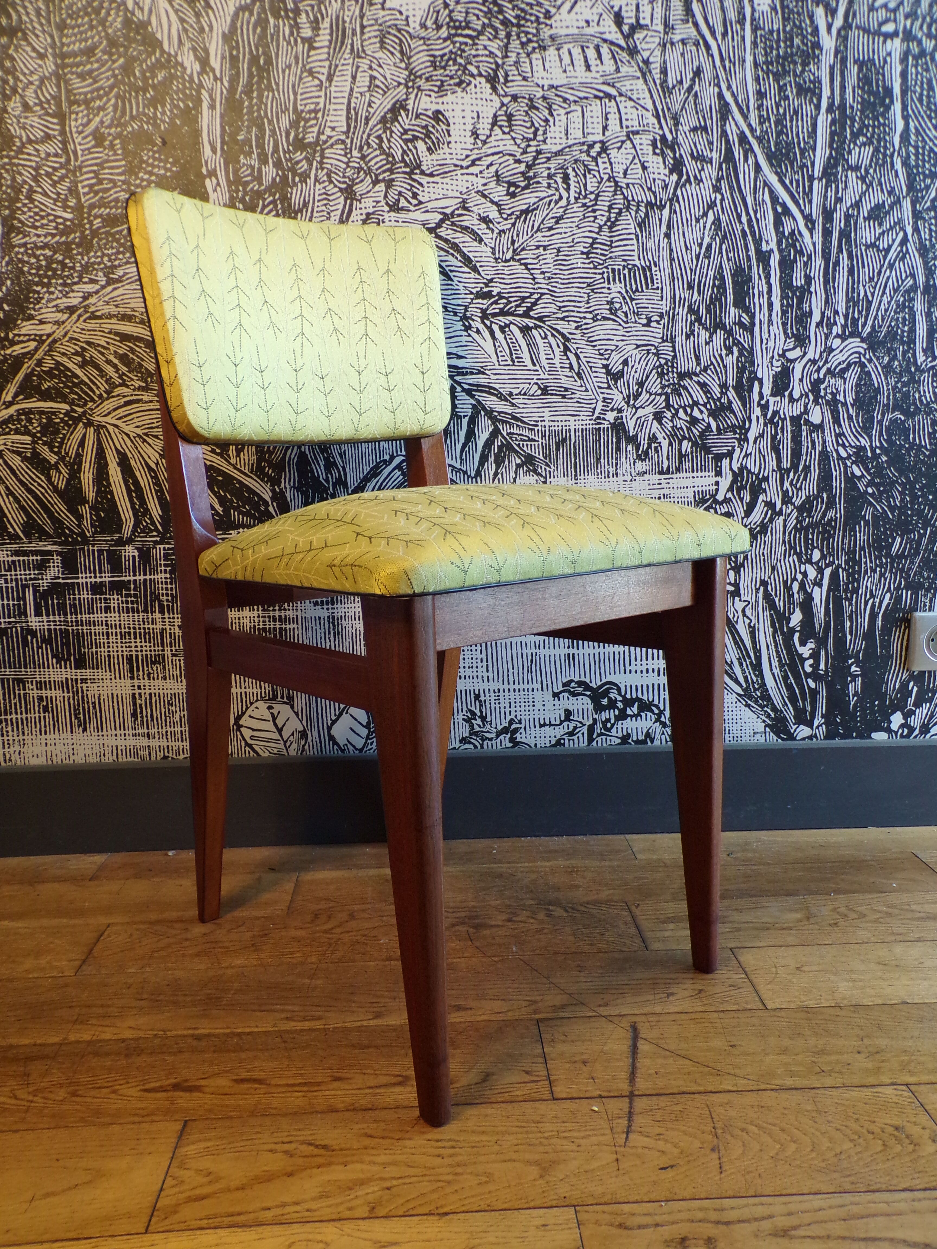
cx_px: 468
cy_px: 624
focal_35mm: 28
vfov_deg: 63.4
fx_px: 1011
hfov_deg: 49.7
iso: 200
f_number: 3.1
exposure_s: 1/20
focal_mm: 5
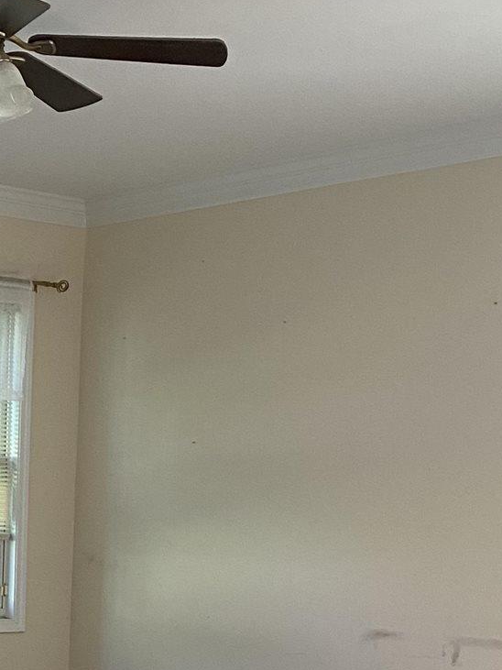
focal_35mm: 82
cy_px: 695
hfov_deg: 17.6
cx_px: 15
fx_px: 1586
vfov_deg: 22.8
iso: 125
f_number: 1.8
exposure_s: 1/73
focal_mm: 4.25
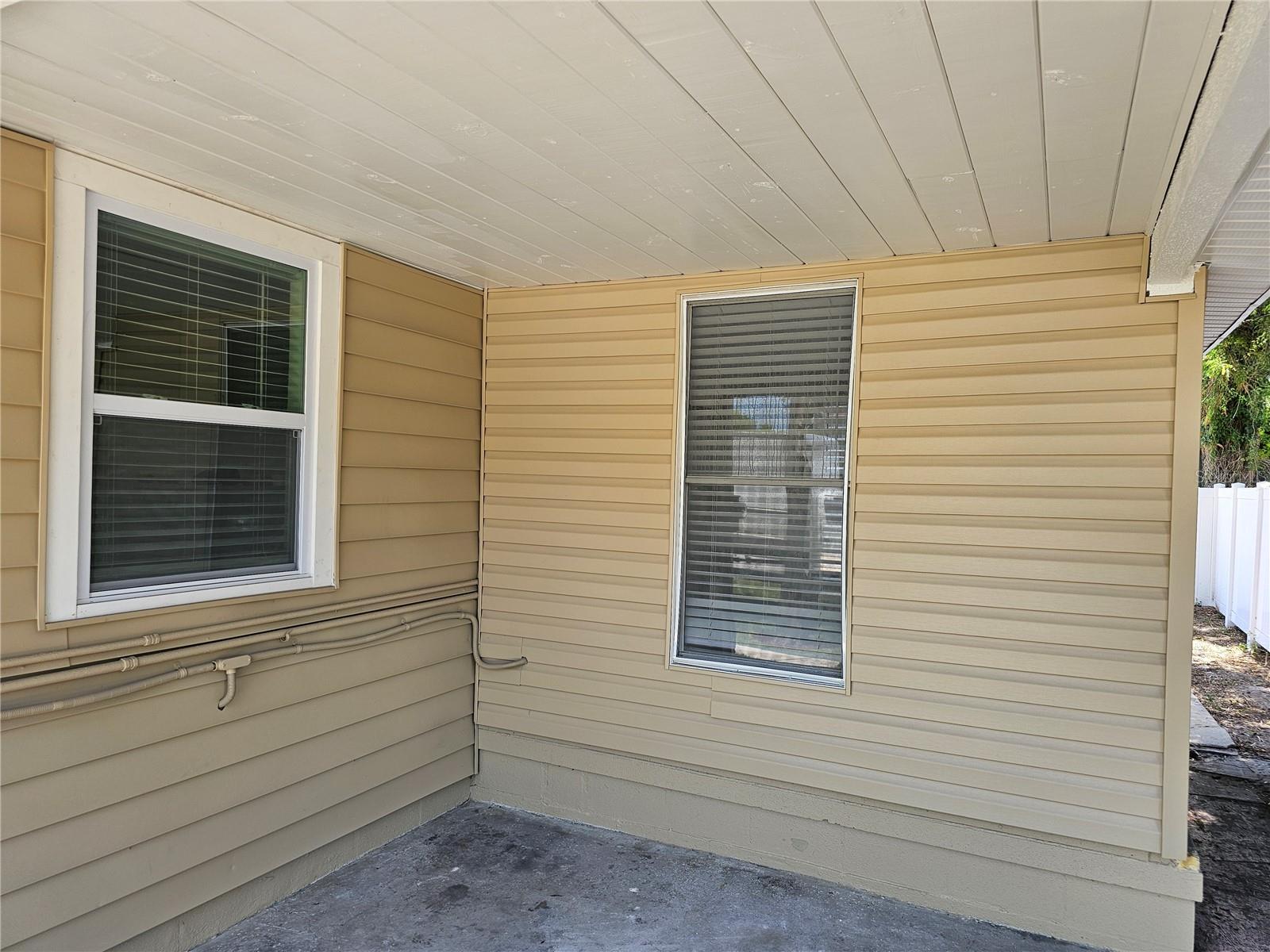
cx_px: 635
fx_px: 844
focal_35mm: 23
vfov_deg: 58.9
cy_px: 476
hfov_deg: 73.9
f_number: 1.7
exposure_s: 1/207
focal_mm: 6.3
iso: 40
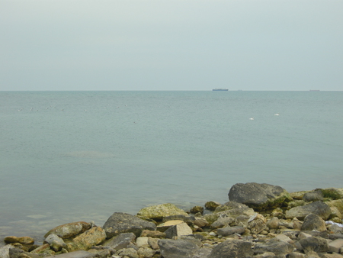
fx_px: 595
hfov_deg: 32.2
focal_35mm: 60
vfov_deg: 24.4
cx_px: 172
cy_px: 129
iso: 64
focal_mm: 12.9
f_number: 4.4
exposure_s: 1/170
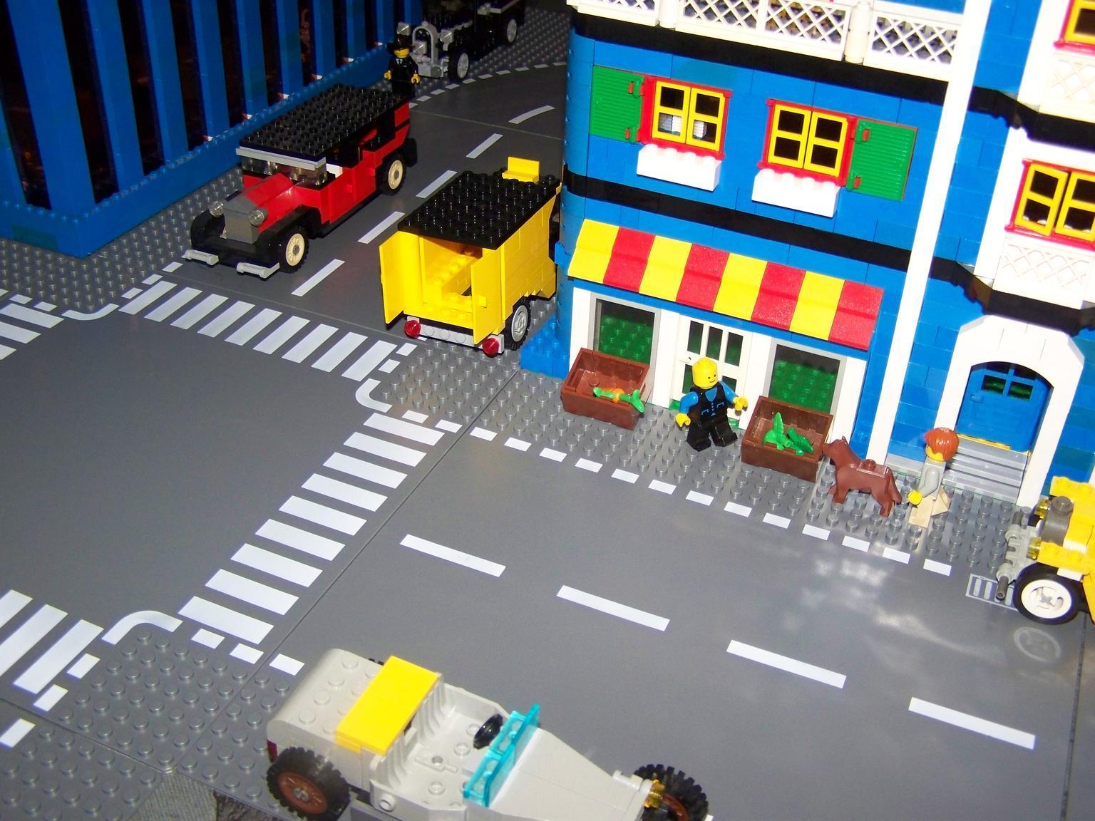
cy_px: 410
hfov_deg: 49.0
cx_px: 548
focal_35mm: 38
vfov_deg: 37.7
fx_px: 1202
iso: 200
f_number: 2.8
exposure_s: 1/30
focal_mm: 6.3
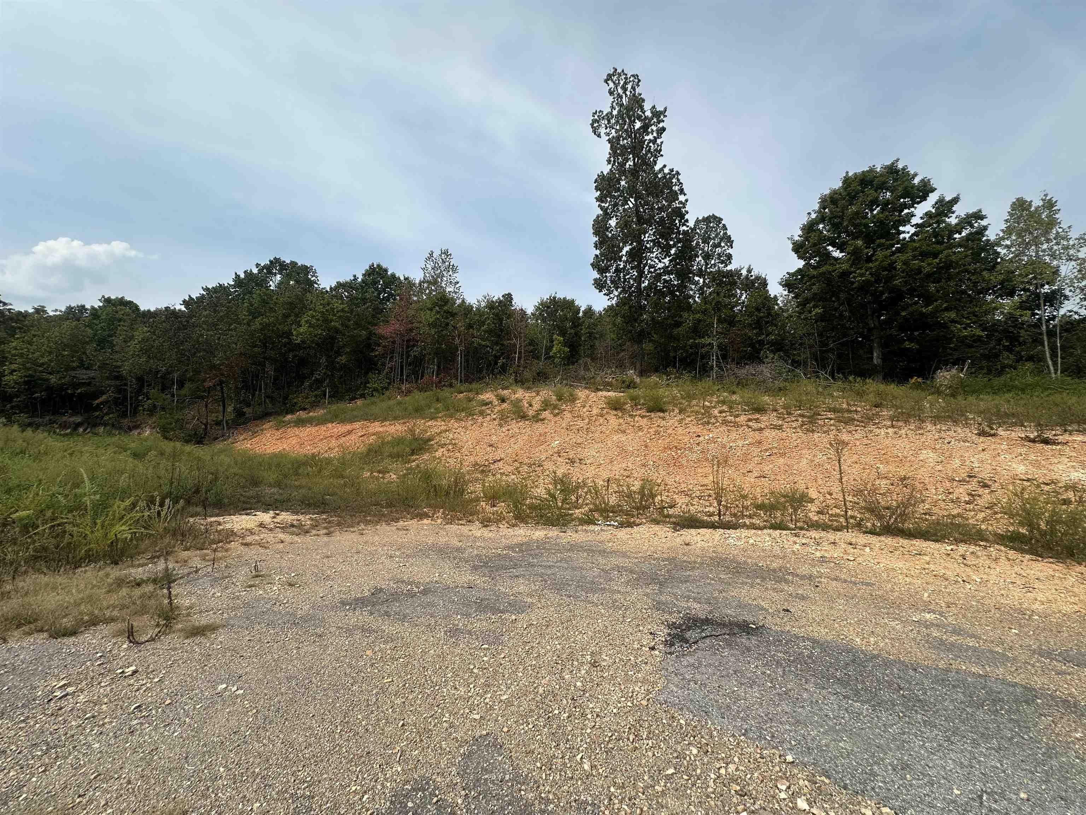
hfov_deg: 102.1
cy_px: 408
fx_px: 439
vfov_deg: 85.7
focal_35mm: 14
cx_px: 543
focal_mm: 2.22
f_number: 2.2
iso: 50
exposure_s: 1/2506
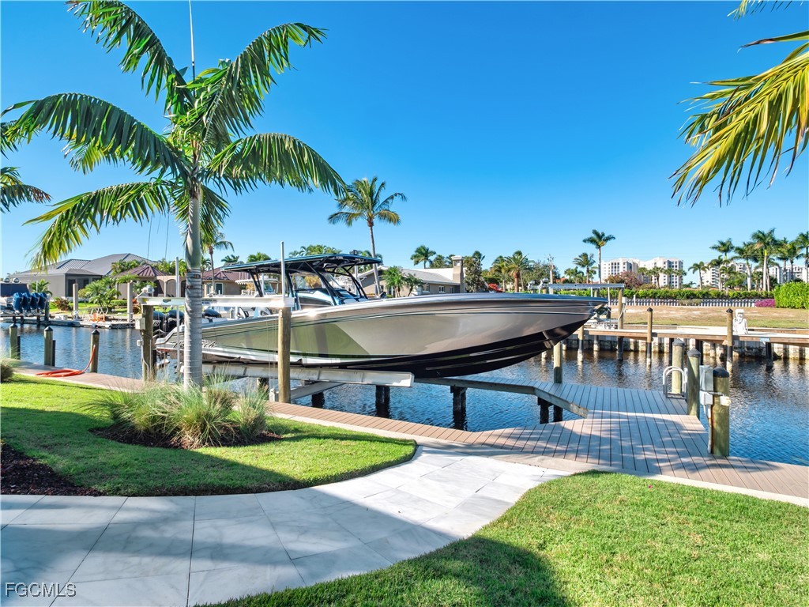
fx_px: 421
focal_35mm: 18
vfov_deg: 71.6
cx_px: 404
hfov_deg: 87.8
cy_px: 304
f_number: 7.1
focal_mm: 9
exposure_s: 1/125
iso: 200
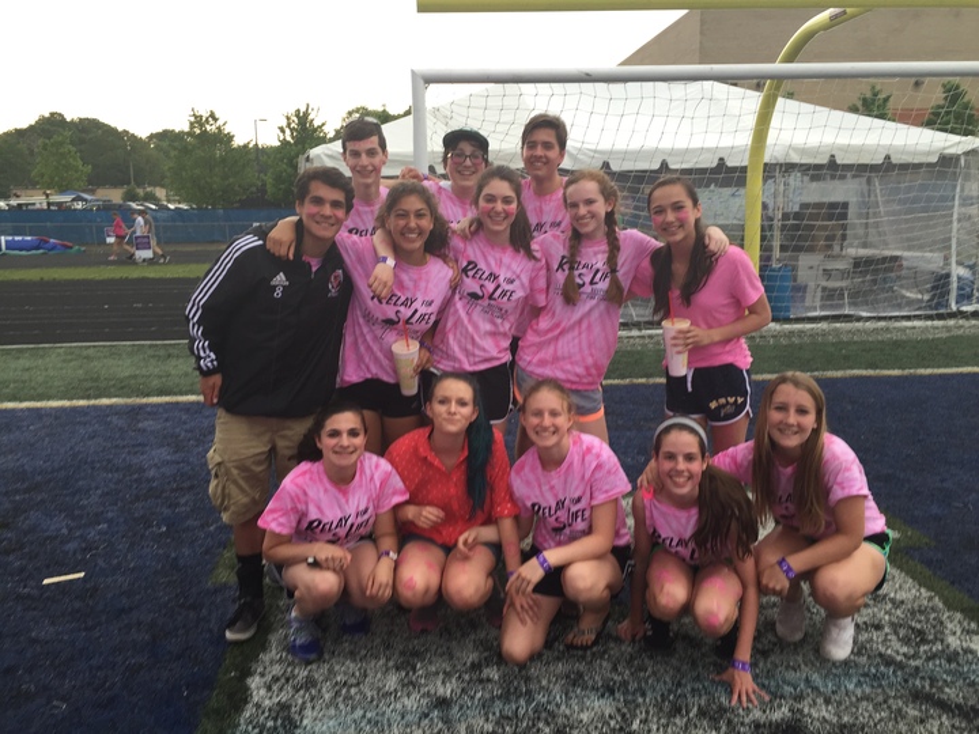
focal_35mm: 29
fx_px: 820
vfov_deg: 48.2
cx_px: 490
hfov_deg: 61.7
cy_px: 367
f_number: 2.2
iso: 40
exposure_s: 1/60
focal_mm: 4.15
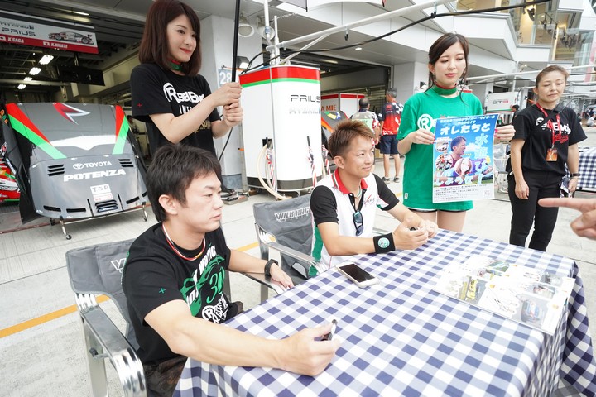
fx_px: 315
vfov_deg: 64.6
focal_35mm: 19
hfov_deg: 86.9
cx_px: 298
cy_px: 198
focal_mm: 19
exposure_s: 1/640
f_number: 4.5
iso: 5000
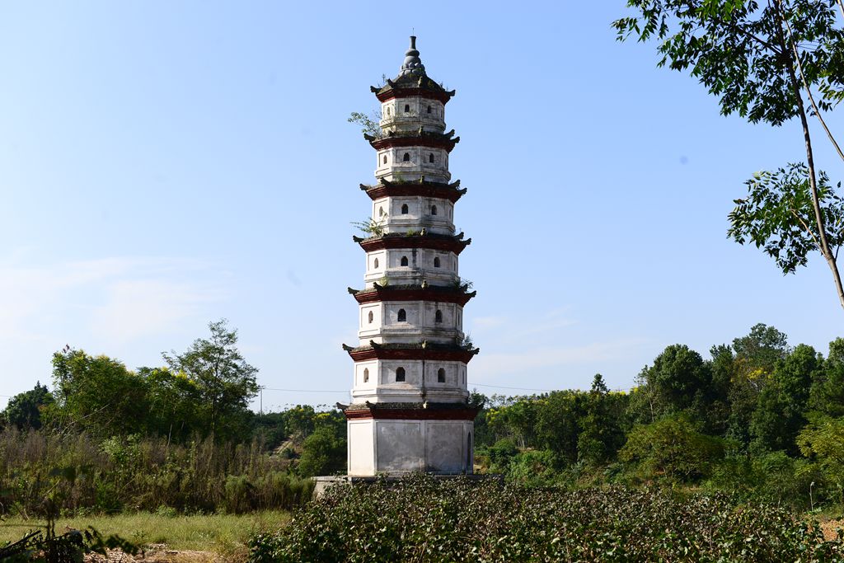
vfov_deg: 26.0
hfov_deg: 38.2
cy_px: 282
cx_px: 422
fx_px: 1219
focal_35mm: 52
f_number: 6.3
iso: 200
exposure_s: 1/800
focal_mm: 52
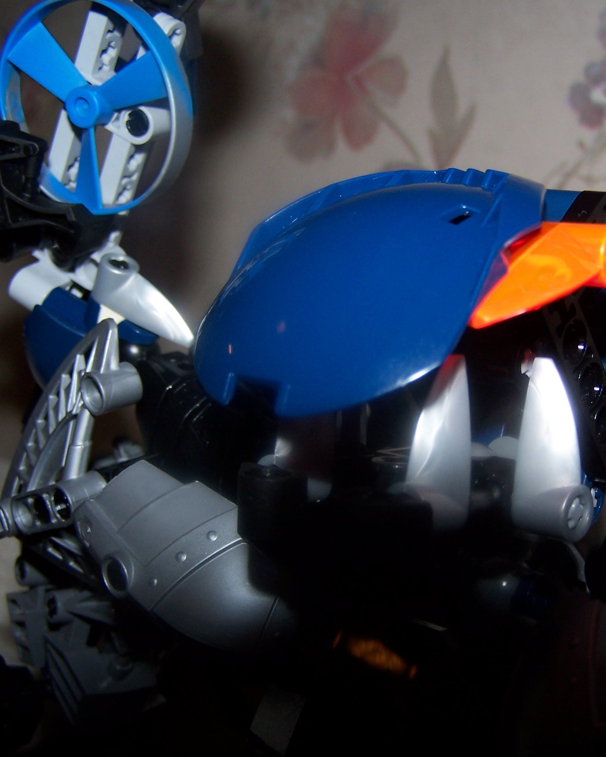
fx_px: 1121
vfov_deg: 37.3
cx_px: 403
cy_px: 379
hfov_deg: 30.0
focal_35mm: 50
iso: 80
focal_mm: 6.3
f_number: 2.8
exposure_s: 1/60
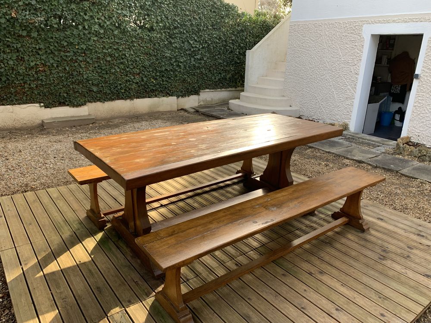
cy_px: 162
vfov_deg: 53.1
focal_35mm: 26
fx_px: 324
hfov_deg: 67.3
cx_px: 216
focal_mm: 4.25
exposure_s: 1/143
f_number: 1.8
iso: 25
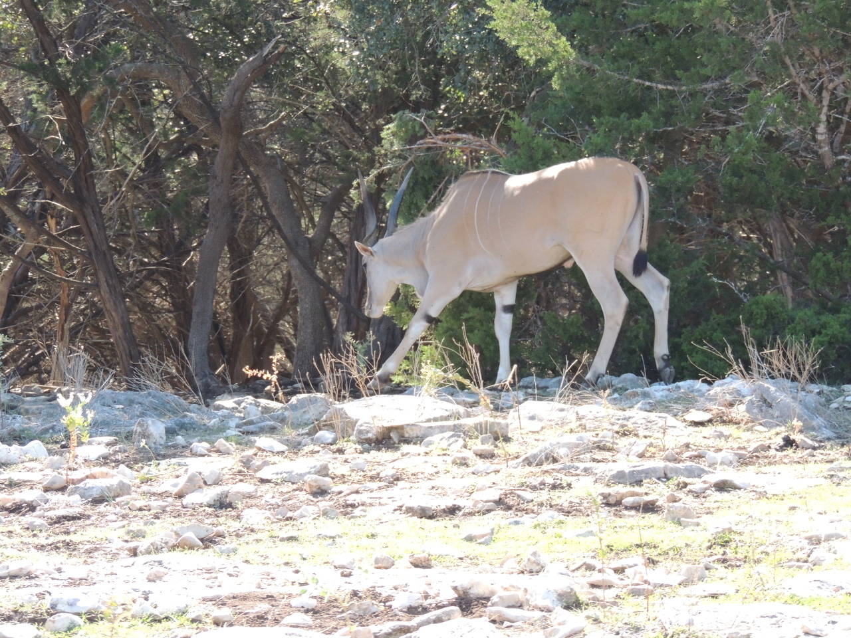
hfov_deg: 11.6
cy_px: 319
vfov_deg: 8.7
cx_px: 426
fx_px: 4179
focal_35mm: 170
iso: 400
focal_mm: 30.3
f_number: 4.5
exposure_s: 1/250
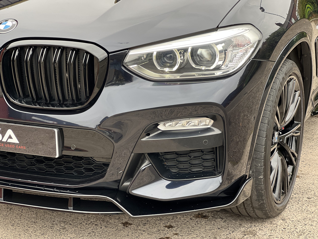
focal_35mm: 77
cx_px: 159
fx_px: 707
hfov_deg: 25.3
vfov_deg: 19.1
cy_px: 120
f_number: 2.8
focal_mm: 9
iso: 100
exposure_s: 1/100
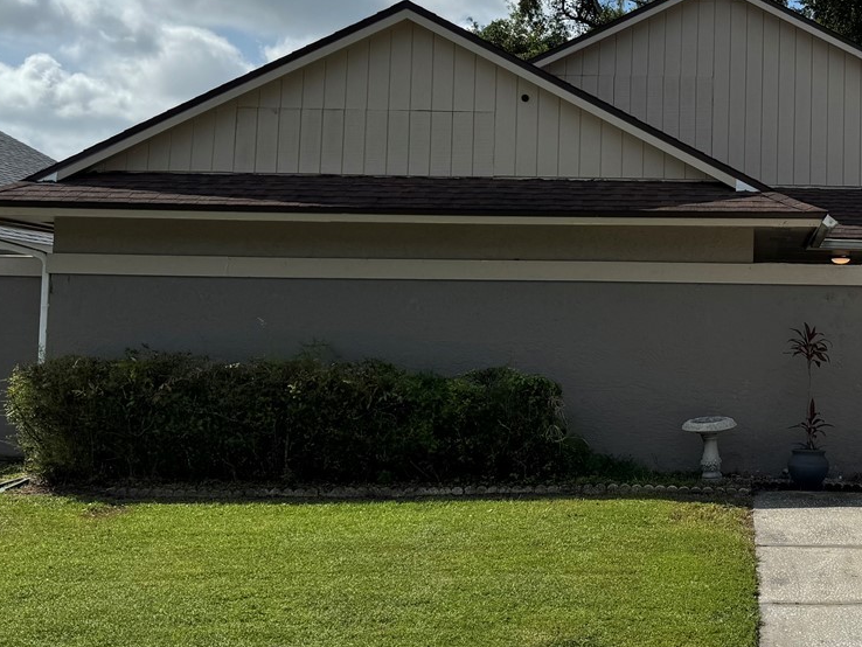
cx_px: 714
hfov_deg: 35.4
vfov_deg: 27.9
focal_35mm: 52
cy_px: 220
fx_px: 1295
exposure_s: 1/7937
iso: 80
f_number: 1.78
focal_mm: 6.76
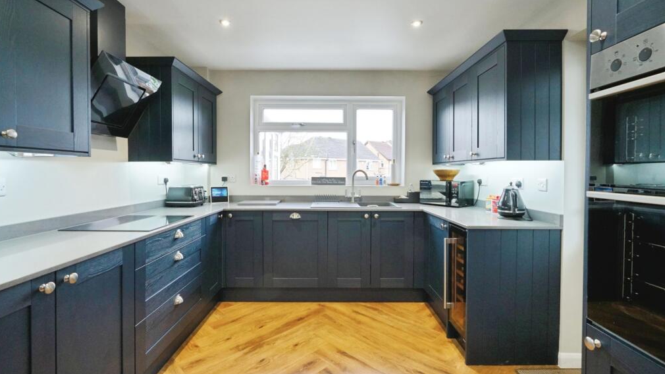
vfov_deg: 63.9
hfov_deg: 95.9
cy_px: 182
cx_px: 329
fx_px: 300
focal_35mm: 17
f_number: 9
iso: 2000
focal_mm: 16
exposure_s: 1/40
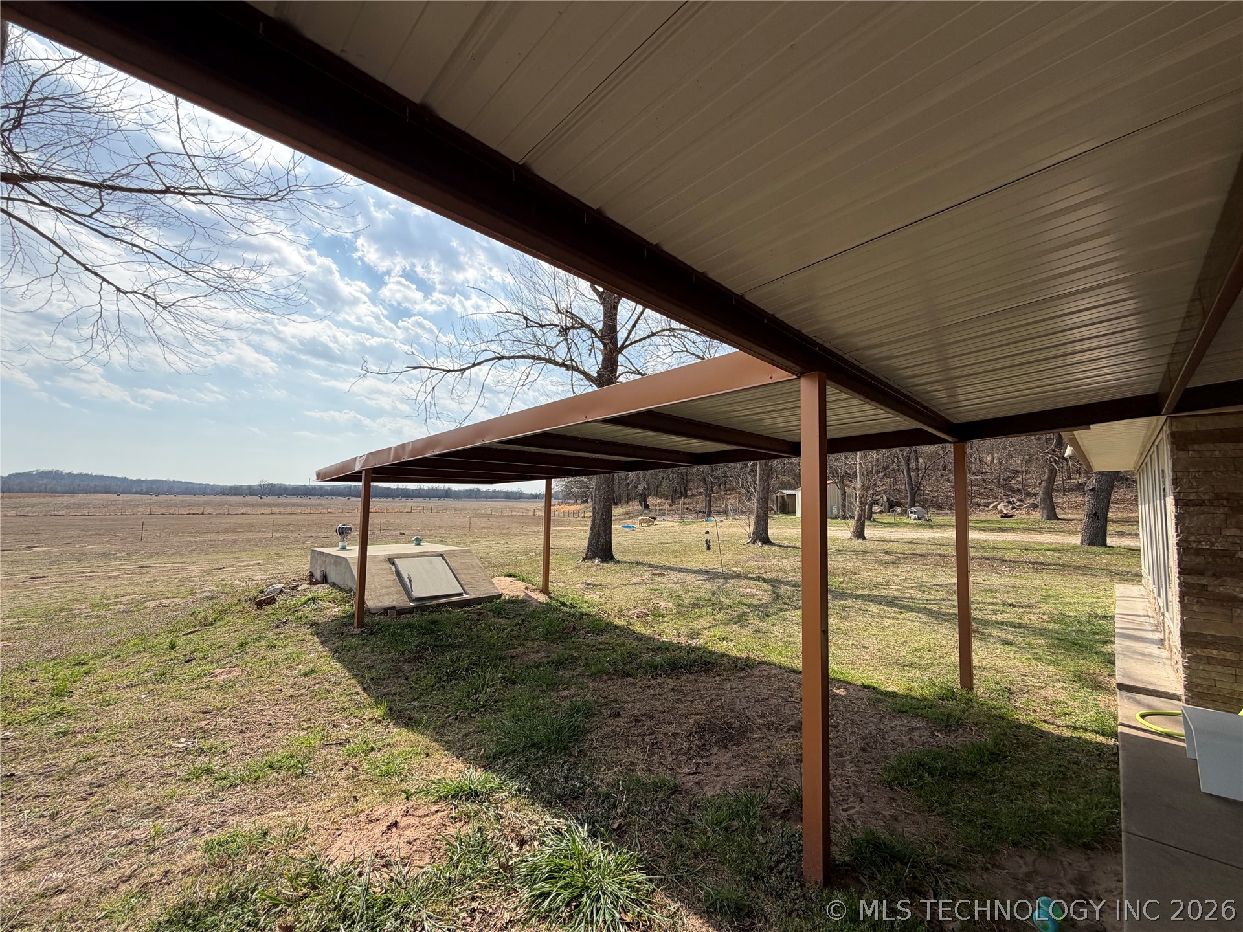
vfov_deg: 85.7
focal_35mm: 14
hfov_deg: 102.1
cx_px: 622
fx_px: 503
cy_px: 466
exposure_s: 1/1087
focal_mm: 2.22
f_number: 2.2
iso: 25
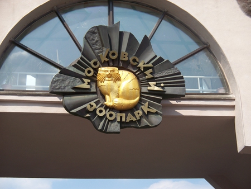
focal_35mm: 80
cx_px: 126
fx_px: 580
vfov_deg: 18.5
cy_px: 94
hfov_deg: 24.4
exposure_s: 1/640
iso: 64
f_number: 3.4
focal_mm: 16.86
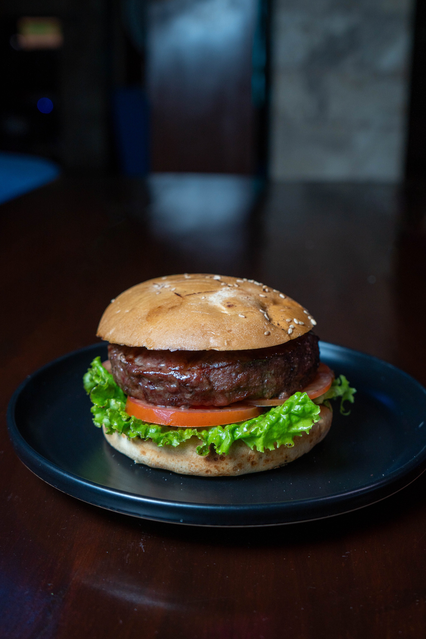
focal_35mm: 42
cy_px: 320
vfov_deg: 46.4
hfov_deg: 31.9
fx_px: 745
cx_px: 213
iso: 100
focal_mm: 28
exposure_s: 1/200
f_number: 4.5
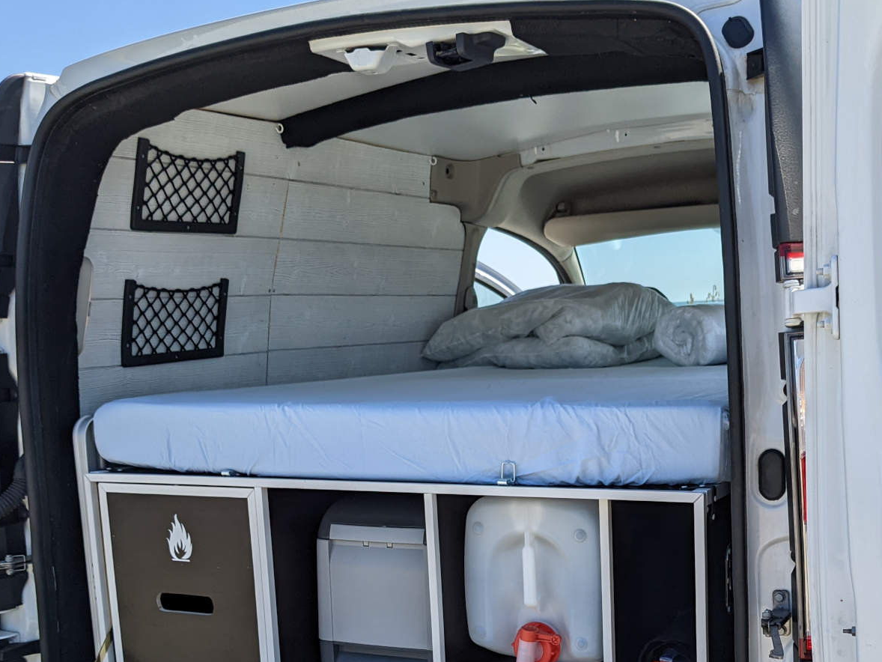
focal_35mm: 44
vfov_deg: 32.1
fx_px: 1121
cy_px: 520
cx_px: 529
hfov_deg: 42.7
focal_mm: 4.38
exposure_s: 1/2611
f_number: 1.73
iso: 62
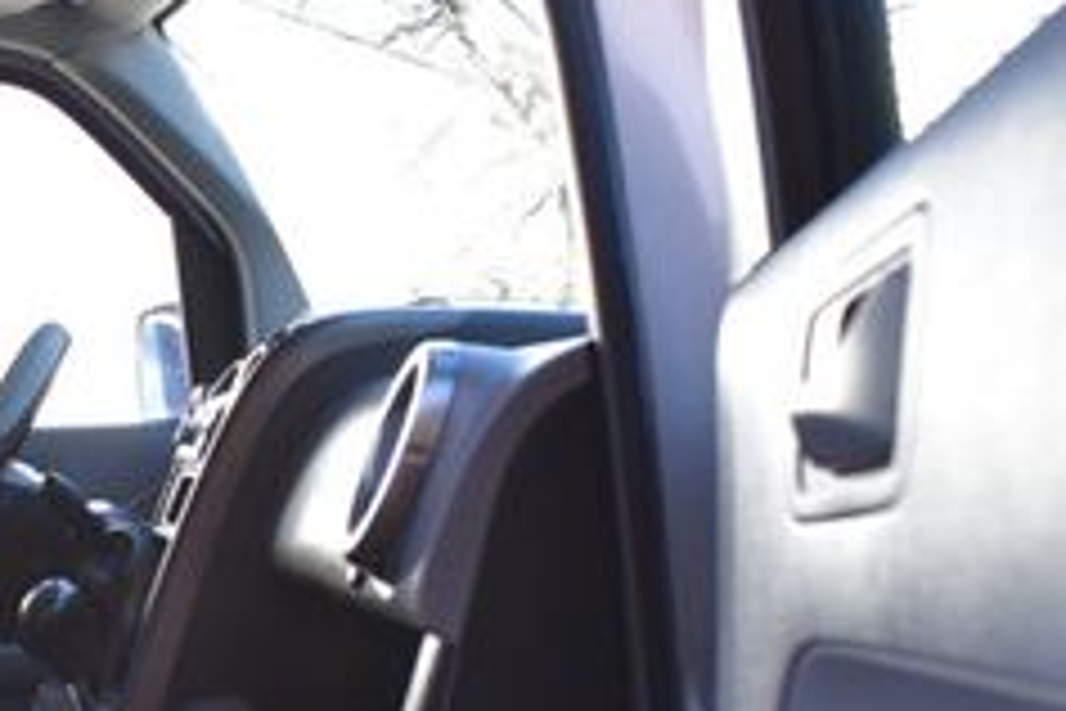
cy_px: 562
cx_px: -85
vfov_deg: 18.5
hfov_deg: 25.8
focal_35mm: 73
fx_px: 2161
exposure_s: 1/125
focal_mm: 18
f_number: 6.3
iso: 400
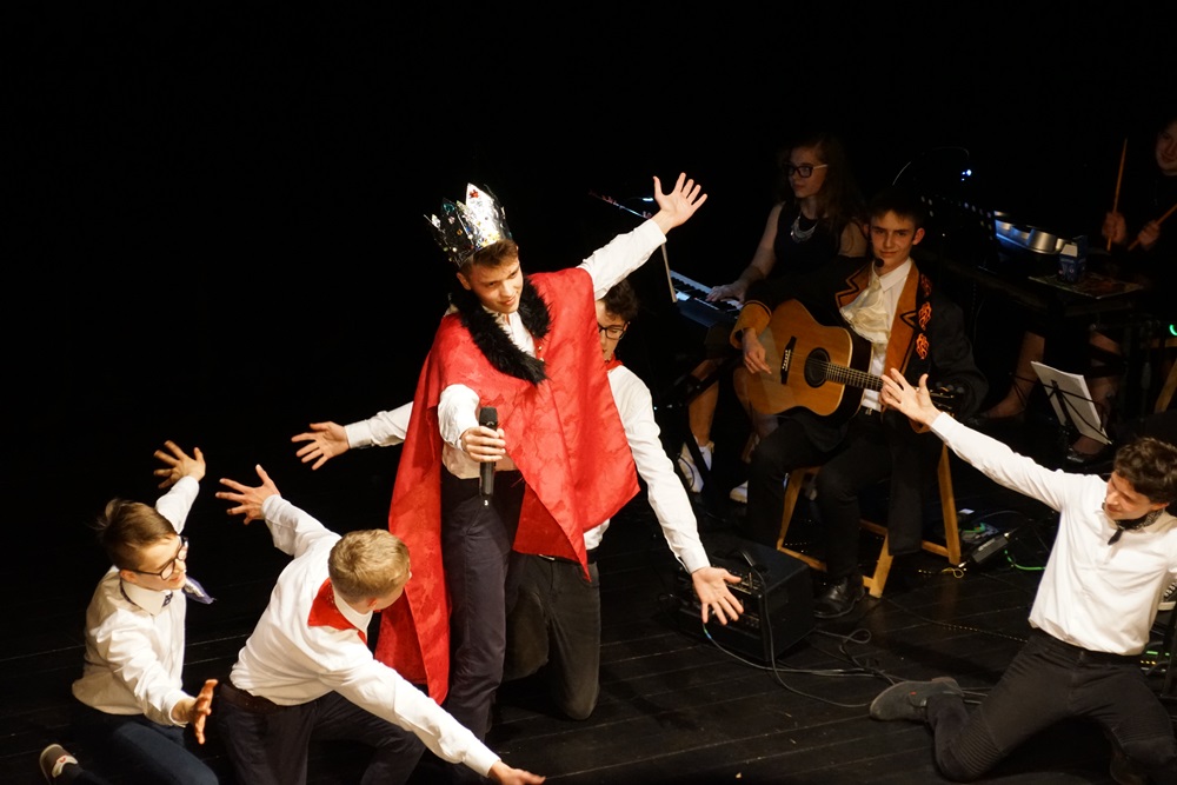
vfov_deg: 11.4
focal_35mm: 120
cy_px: 392
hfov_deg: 17.1
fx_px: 3924
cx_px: 588
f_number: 5.6
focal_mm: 80
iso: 3200
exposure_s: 1/80
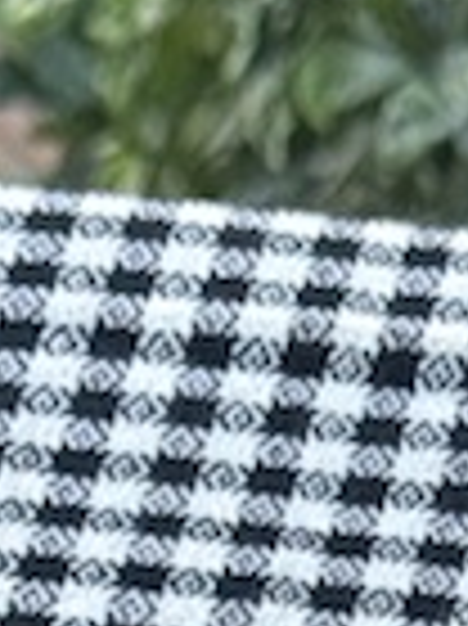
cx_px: 331
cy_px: 1603
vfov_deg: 5.5
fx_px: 6211
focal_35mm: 344
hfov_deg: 4.3
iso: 50
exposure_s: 1/173
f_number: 1.78
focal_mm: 6.76
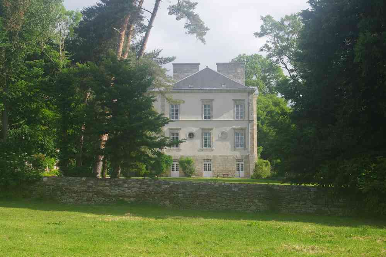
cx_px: 193
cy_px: 128
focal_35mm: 64
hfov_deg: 31.2
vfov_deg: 21.1
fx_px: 692
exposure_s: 1/80
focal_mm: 43
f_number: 10
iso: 200
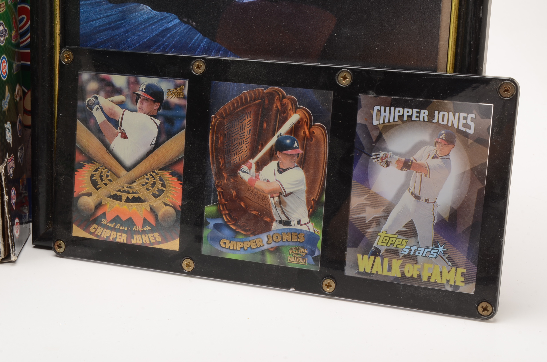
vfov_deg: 20.1
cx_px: 274
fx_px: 1024
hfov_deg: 29.9
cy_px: 181
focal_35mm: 68
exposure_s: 1/160
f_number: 22
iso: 100
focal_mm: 45
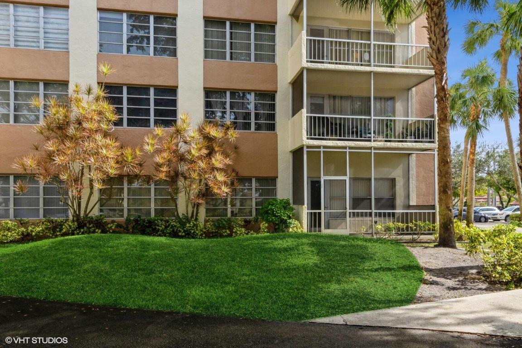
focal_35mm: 28
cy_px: 174
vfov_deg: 45.7
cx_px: 261
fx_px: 413
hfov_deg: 64.6
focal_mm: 19
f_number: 10
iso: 250
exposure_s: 1/250
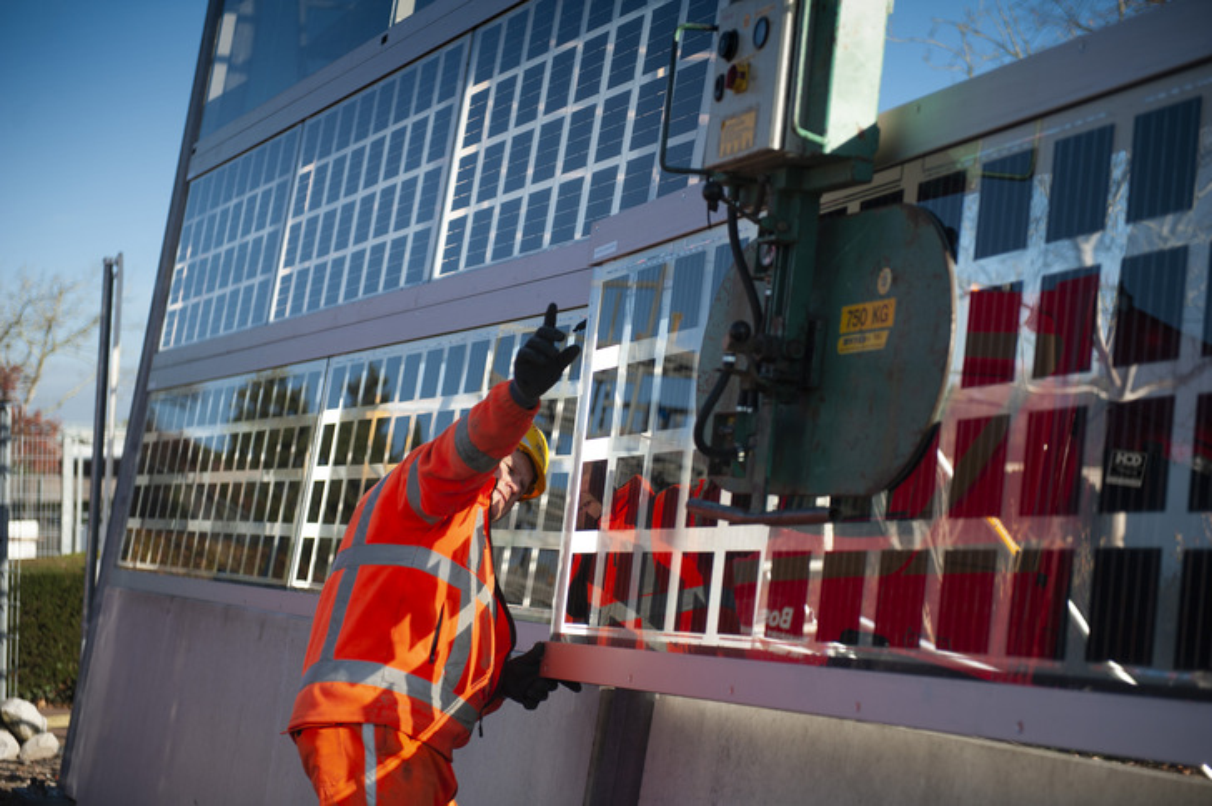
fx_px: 2354
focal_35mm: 70
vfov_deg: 19.4
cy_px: 403
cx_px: 606
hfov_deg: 28.9
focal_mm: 70
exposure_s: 1/3200
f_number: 2.8
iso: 200
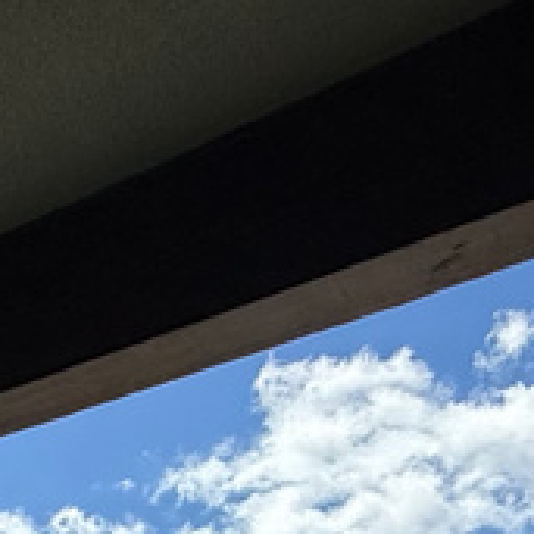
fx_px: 1292
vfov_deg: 17.1
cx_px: -190
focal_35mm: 74
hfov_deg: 20.9
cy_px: 1068
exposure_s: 1/2976
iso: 50
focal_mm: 2.22
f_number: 2.2
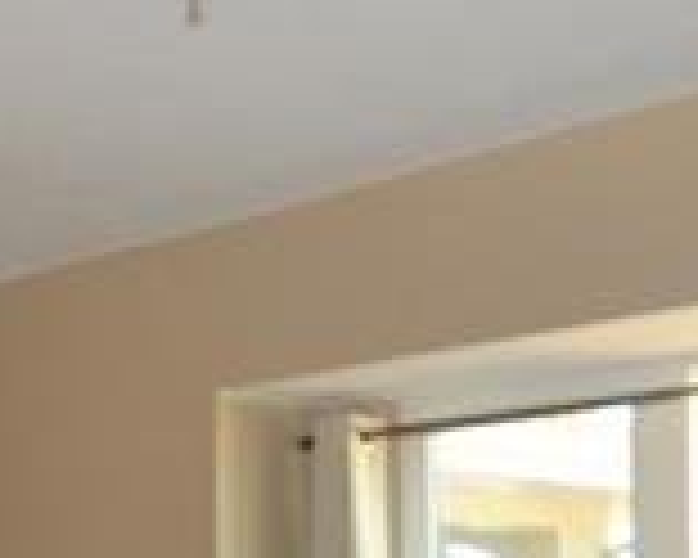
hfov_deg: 20.2
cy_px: 767
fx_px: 1921
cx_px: 68
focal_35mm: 93
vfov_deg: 15.6
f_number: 4
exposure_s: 1/60
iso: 250
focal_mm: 10
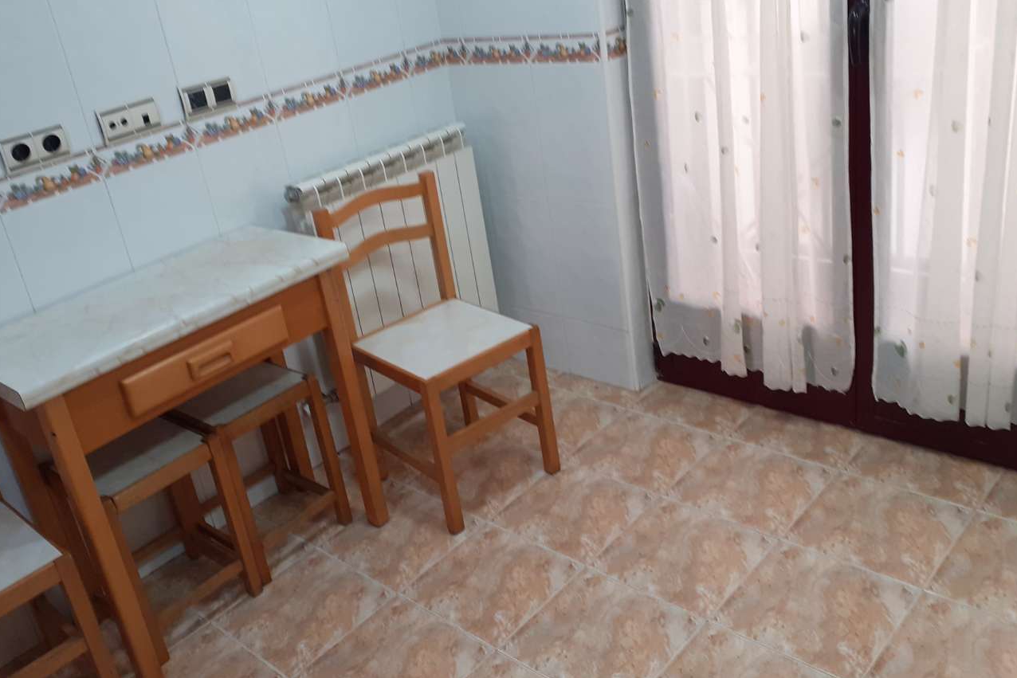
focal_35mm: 33
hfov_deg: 57.1
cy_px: 306
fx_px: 932
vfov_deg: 39.9
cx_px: 452
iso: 100
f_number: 1.9
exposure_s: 1/50
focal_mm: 3.6
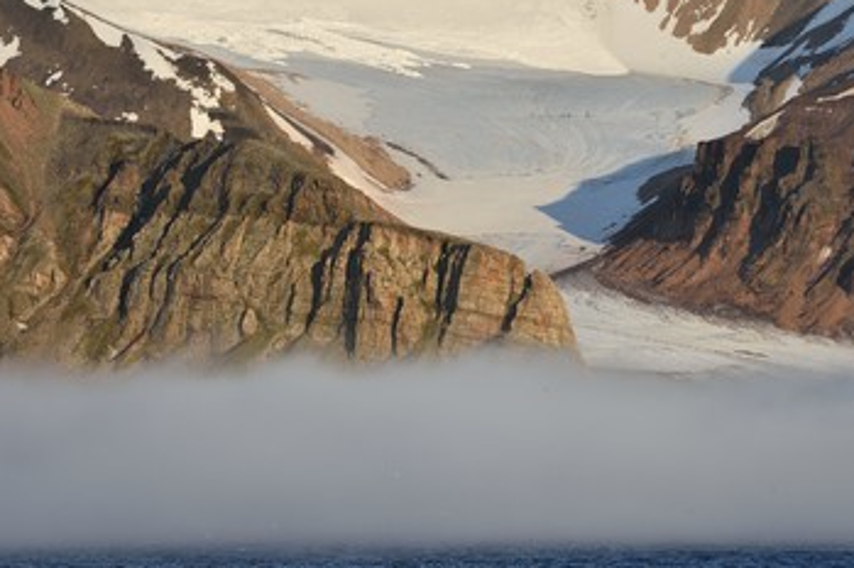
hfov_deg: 8.5
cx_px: 504
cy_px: 313
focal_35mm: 241
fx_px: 5712
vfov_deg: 5.7
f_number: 10
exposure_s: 1/250
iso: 200
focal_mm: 200
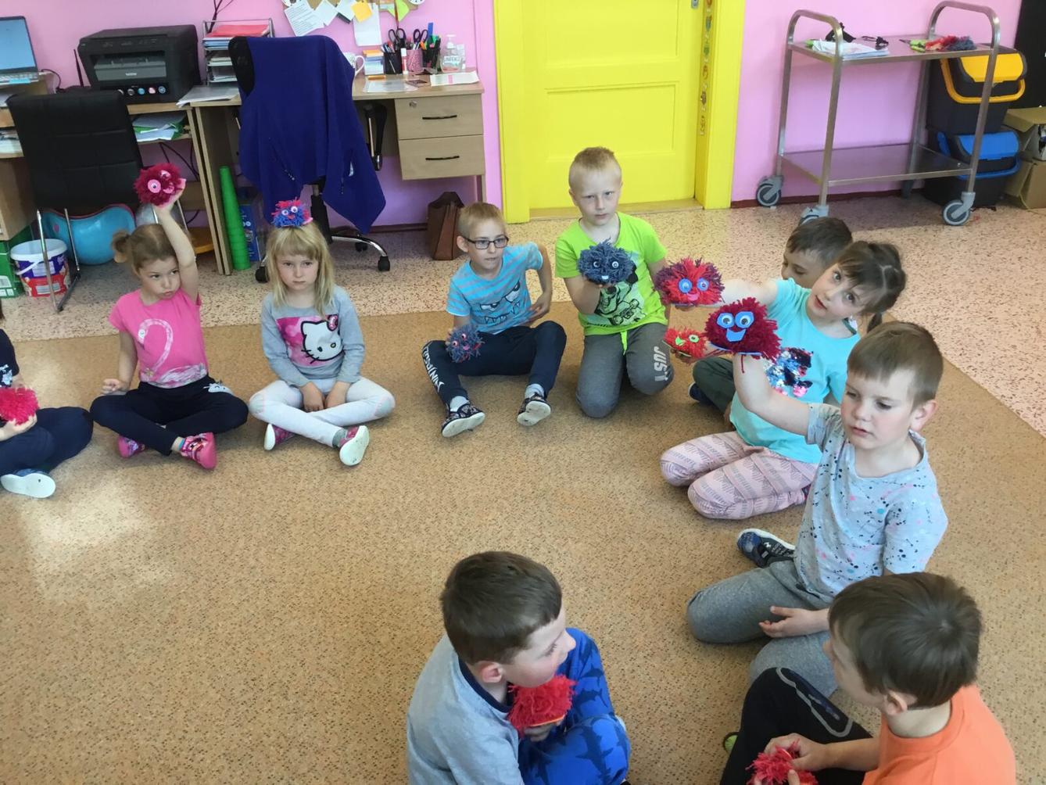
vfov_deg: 45.5
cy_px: 392
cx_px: 523
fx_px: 937
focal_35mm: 31
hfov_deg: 58.3
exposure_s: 1/33
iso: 40
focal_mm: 3.3
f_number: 2.4
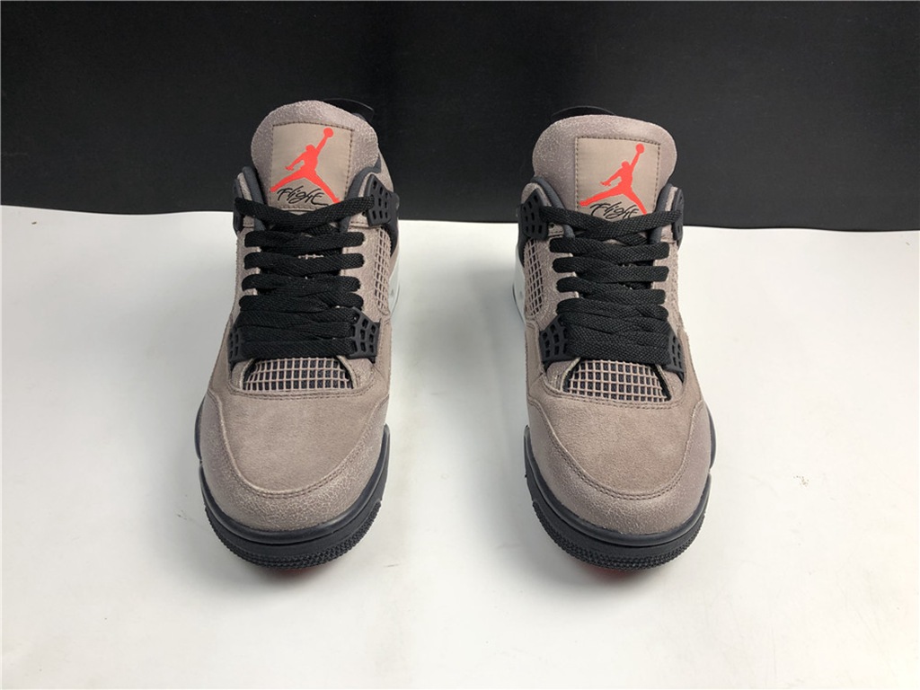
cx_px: 460
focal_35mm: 28
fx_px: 744
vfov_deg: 49.7
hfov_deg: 63.4
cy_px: 345
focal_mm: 4
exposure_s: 1/50
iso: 20
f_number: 1.8
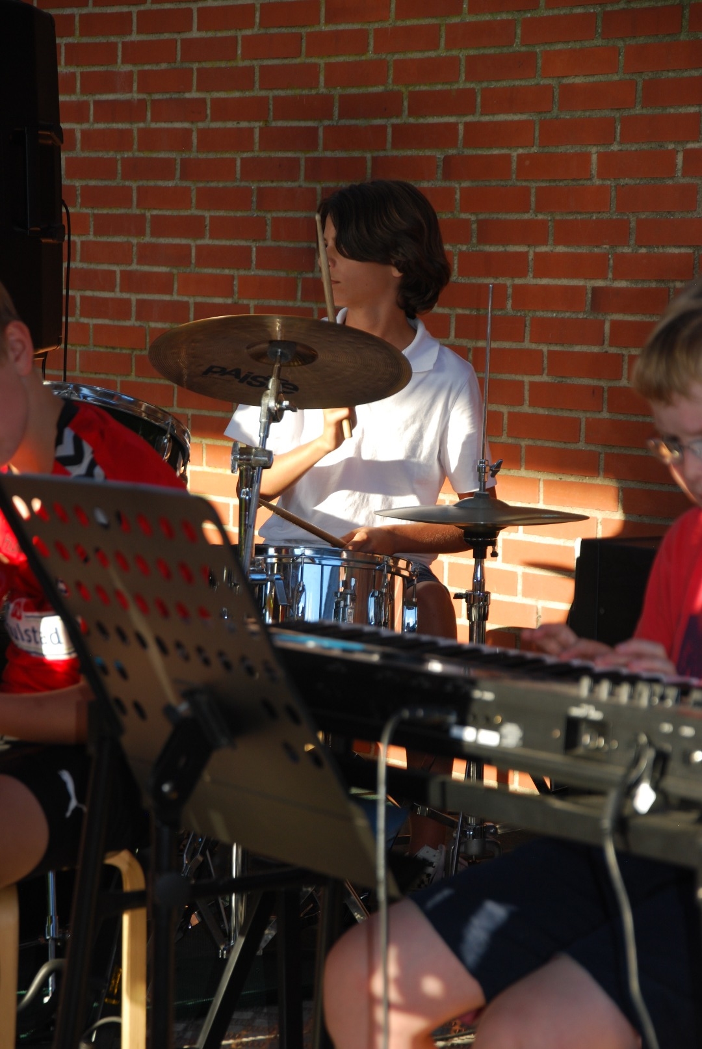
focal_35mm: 120
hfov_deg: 11.5
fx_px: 3499
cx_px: 351
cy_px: 524
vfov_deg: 17.0
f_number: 5.6
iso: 200
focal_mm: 80
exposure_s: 1/200
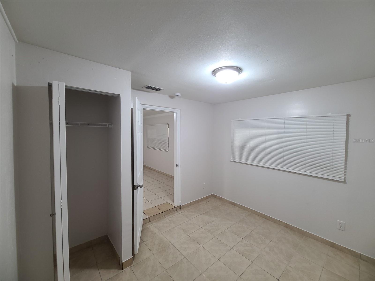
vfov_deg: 89.9
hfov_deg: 106.2
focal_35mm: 13
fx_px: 141
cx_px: 188
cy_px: 140
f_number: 2.2
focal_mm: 2.2
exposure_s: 1/40
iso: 320
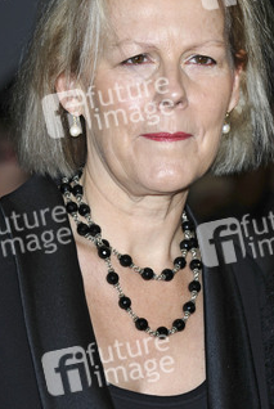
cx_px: 146
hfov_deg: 5.6
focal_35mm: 245
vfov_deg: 8.4
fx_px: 2788
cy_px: 172
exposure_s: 1/200
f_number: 4.5
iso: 320
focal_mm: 130
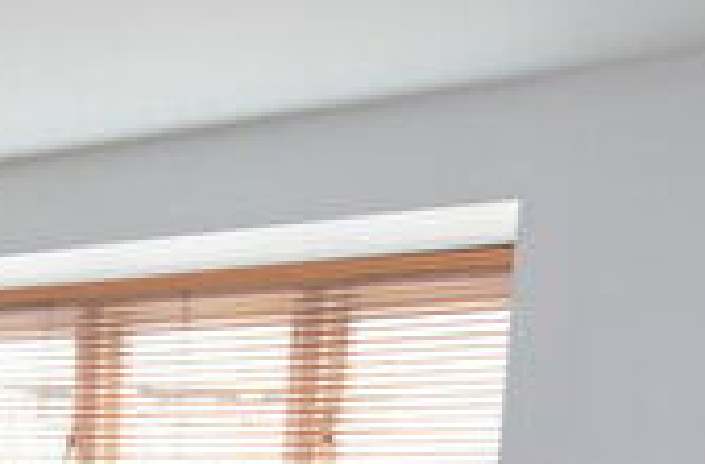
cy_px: 856
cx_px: -37
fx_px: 1328
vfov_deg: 16.4
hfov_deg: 27.6
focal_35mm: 68
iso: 500
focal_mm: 11
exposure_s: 1/60
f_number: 4
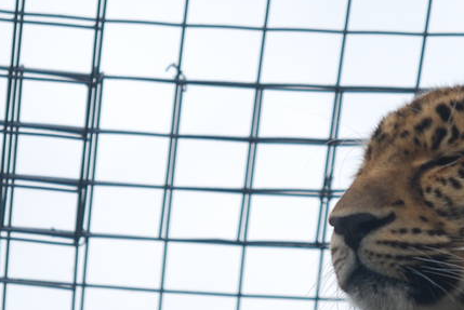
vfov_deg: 2.0
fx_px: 8812
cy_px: 341
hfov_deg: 3.0
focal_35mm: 683
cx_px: 491
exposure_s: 1/125
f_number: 7.1
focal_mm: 122
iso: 200
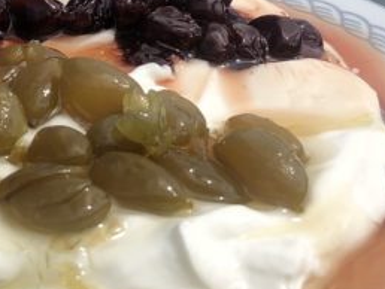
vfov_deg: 12.8
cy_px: -106
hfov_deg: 17.5
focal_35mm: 111
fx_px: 1236
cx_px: 70
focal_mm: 3.99
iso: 20
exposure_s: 1/2208
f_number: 1.8
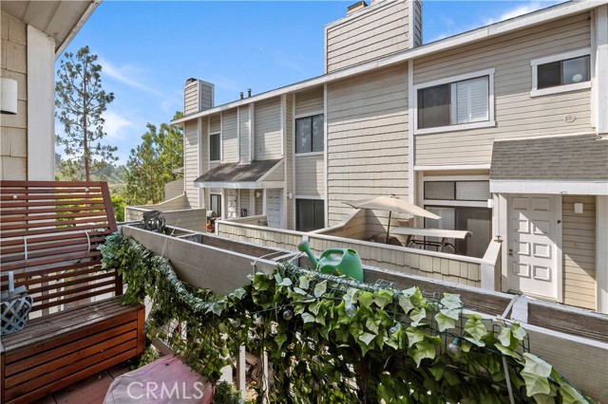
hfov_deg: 104.3
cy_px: 202
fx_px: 236
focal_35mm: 14
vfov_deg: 81.1
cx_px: 304
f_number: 13
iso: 500
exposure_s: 1/400
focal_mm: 14
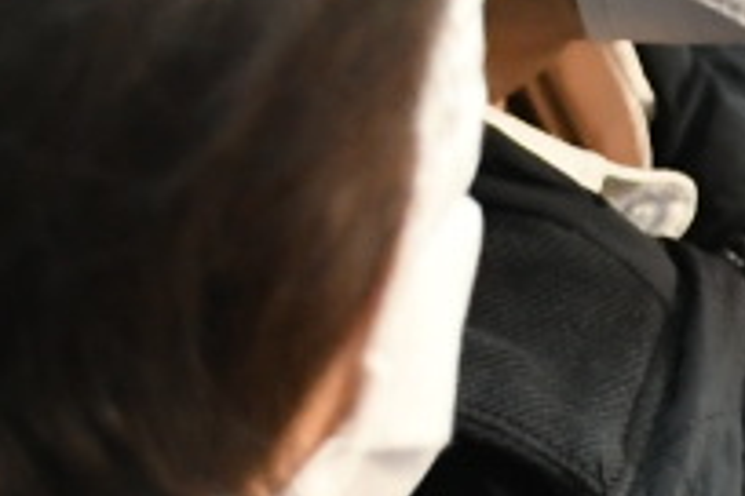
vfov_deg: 5.1
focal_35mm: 270
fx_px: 5587
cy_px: 485
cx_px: 1099
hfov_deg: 7.5
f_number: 3.8
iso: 1600
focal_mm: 23
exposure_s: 1/20
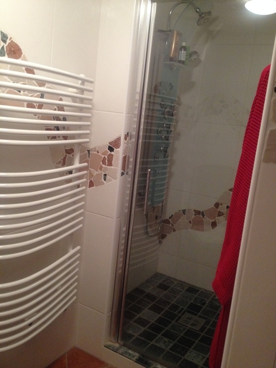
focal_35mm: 35
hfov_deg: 40.7
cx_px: 138
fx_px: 372
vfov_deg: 52.6
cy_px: 184
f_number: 2.4
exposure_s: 1/20
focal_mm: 4.28
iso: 250
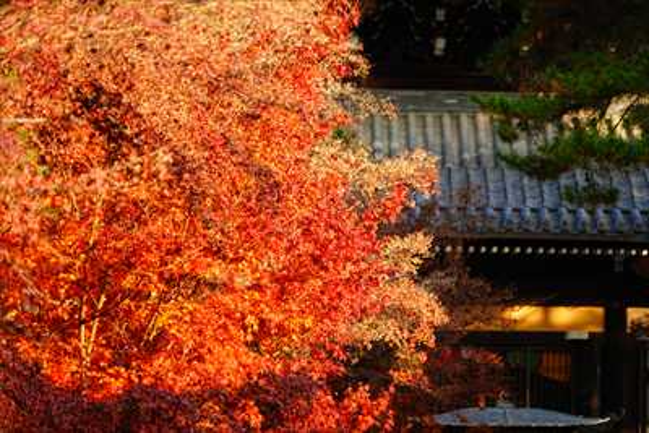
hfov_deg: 11.0
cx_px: 324
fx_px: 3372
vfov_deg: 7.4
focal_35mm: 187
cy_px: 216
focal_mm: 187
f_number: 6.3
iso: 320
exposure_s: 1/200
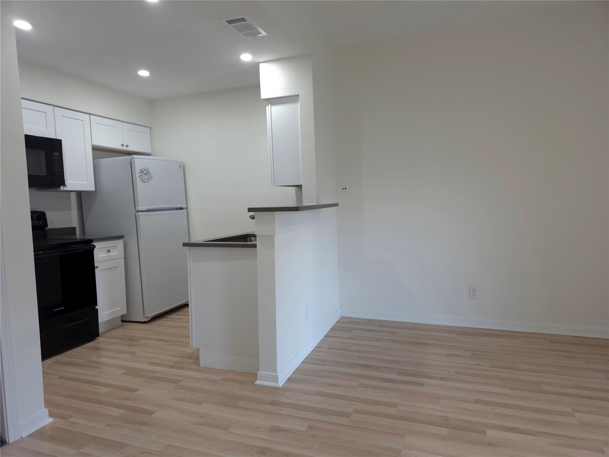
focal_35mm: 23
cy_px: 228
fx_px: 405
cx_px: 304
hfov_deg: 73.9
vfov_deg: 58.9
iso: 64
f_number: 1.7
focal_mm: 6.3
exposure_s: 1/60.2
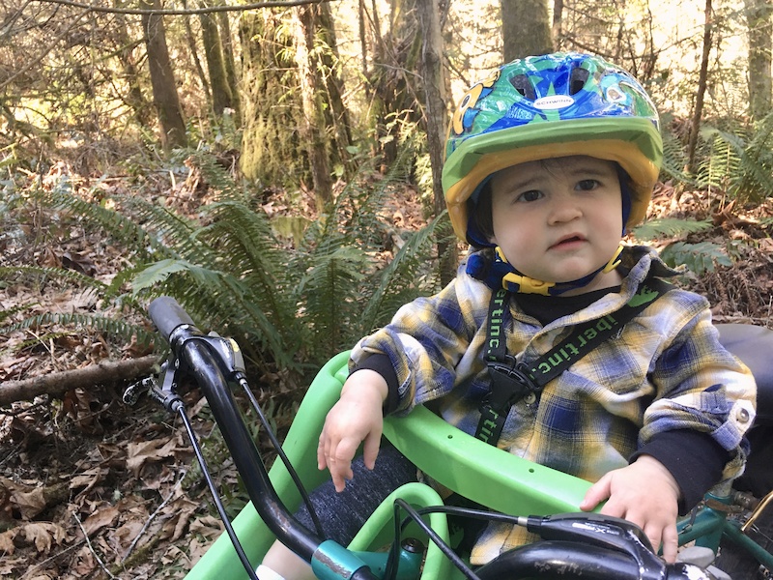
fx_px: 648
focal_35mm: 29
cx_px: 386
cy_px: 290
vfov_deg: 48.2
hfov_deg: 61.7
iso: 40
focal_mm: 4.15
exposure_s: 1/30
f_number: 2.2
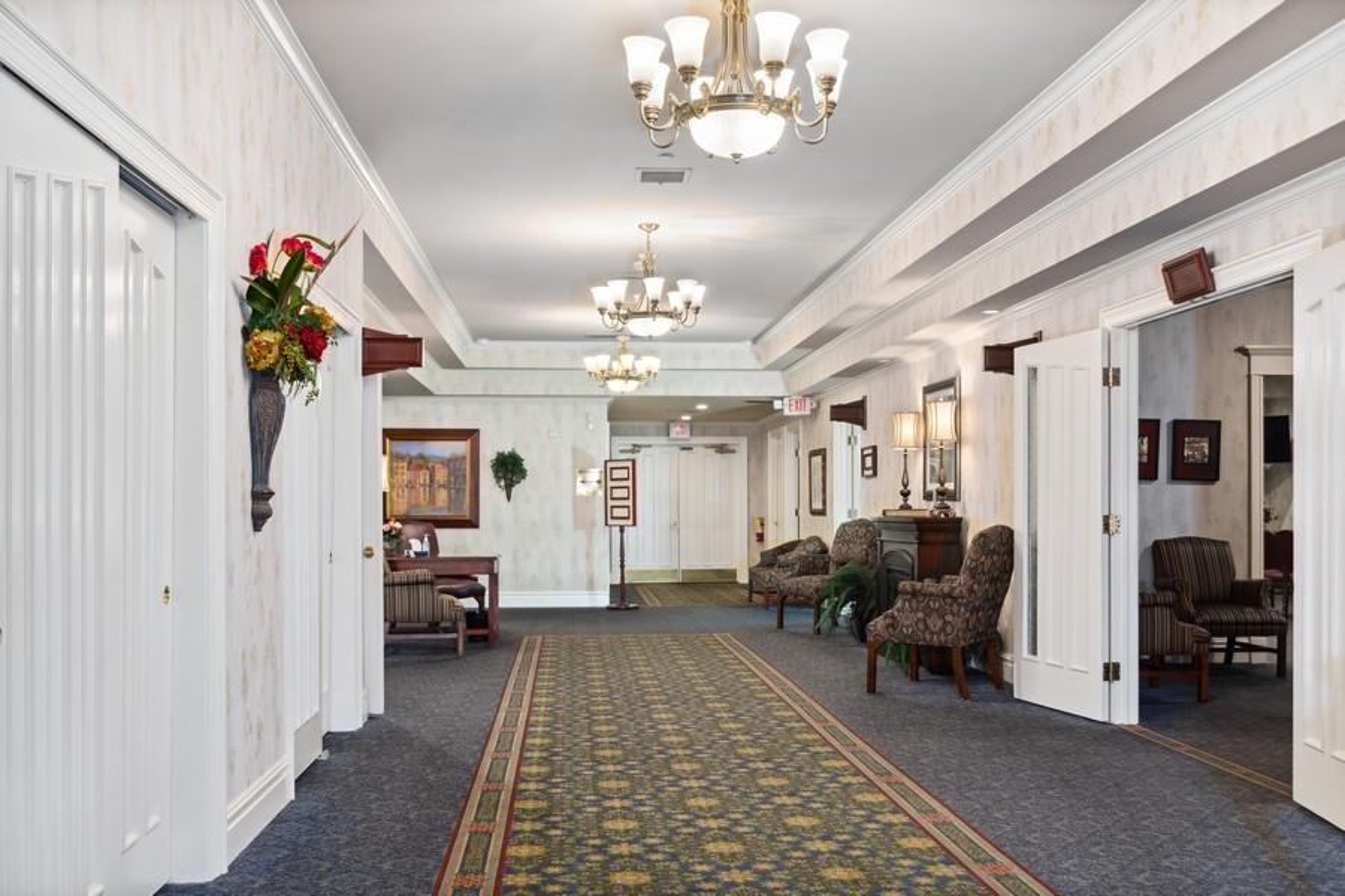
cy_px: 448
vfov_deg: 40.0
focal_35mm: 33
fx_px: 1233
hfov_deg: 57.2
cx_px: 672
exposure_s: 1/8
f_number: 6.3
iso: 320
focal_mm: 22
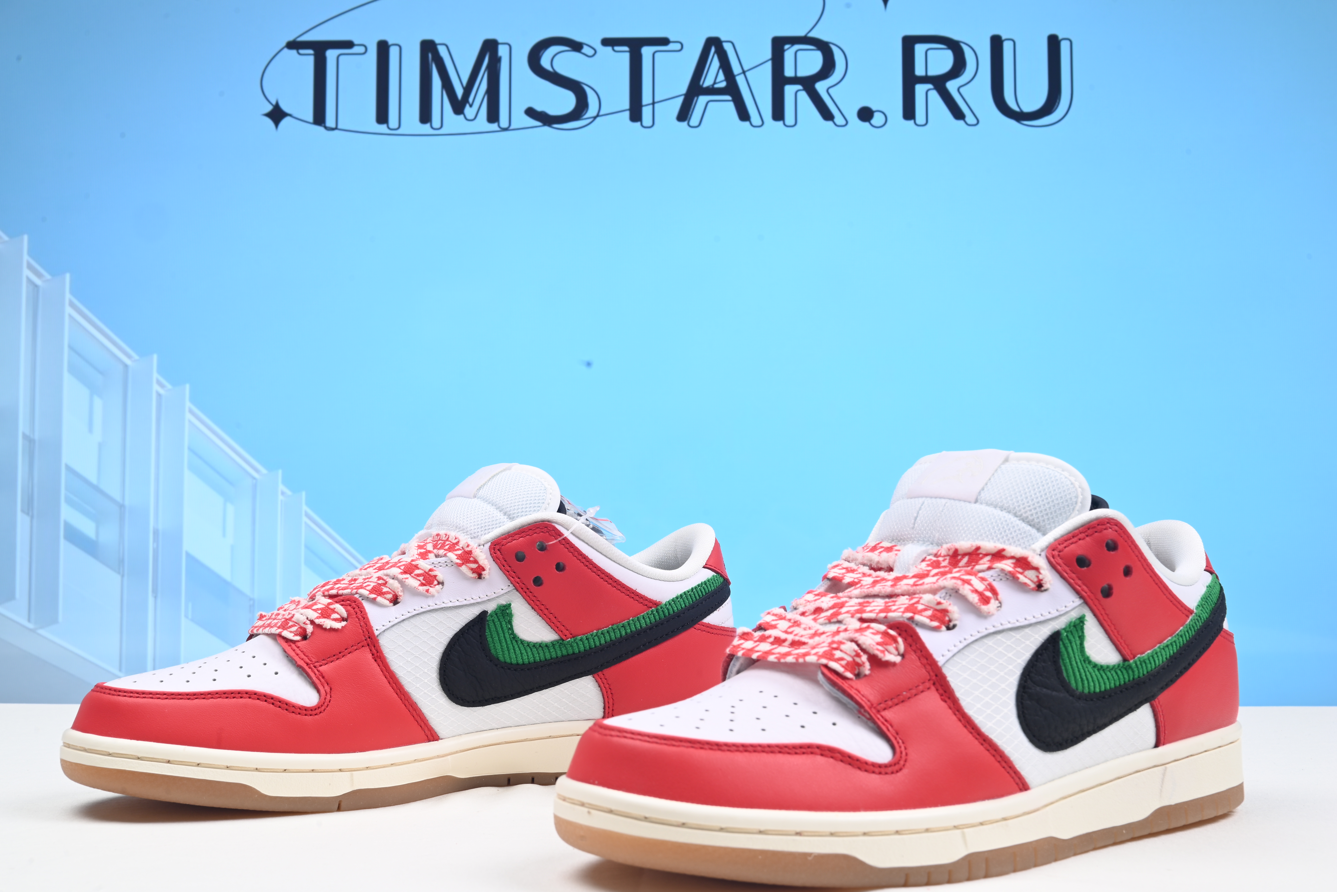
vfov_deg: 32.7
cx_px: 668
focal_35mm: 41
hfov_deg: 47.4
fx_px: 1523
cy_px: 446
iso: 100
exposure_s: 1/2
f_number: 16
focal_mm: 41
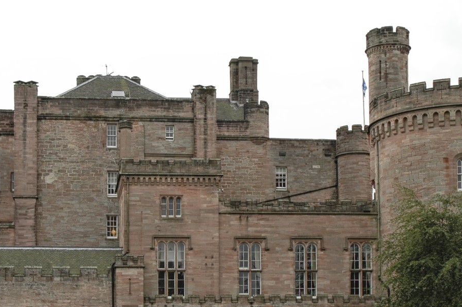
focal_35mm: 73
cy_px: 205
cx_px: 147
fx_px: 935
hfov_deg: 27.6
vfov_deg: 18.6
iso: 200
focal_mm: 27
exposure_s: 1/160
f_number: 6.3
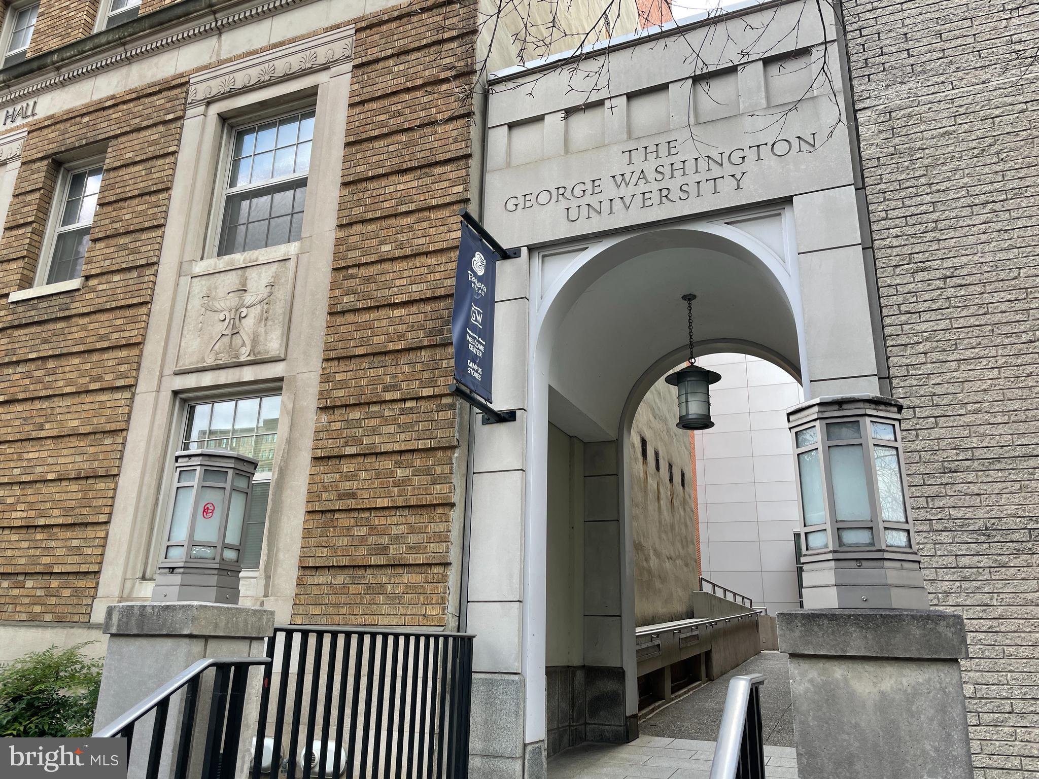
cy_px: 390
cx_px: 520
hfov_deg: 67.3
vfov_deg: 53.1
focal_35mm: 26
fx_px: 780
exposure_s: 1/266
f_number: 1.6
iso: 32
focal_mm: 4.2
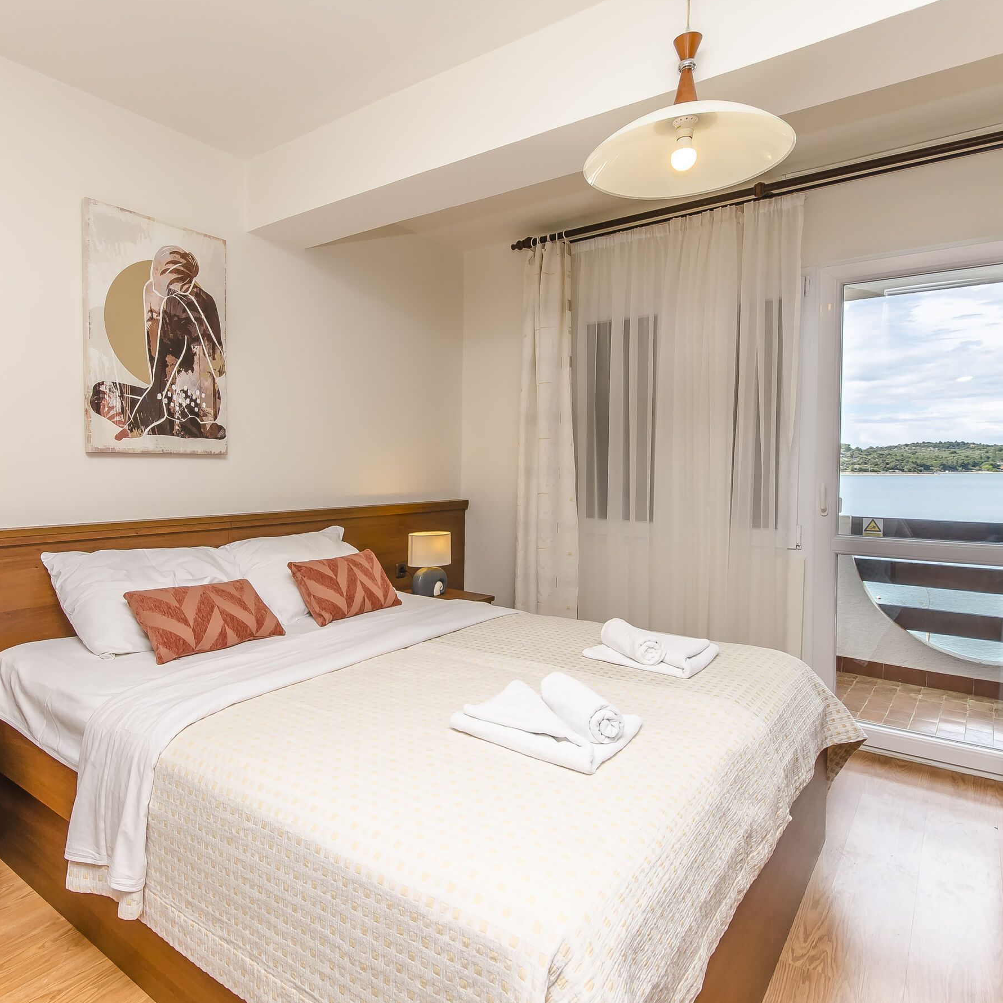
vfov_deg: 74.8
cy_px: 492
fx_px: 656
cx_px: 381
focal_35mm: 20
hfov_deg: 73.7
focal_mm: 10
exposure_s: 1/100
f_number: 8
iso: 100
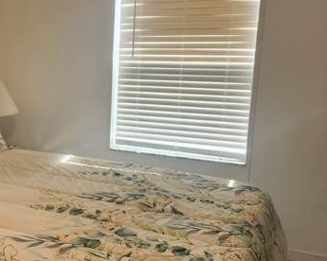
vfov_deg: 29.1
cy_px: 137
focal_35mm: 52
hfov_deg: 32.6
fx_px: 503
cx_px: -12
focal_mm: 5.4
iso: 80
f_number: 1.8
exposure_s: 1/120
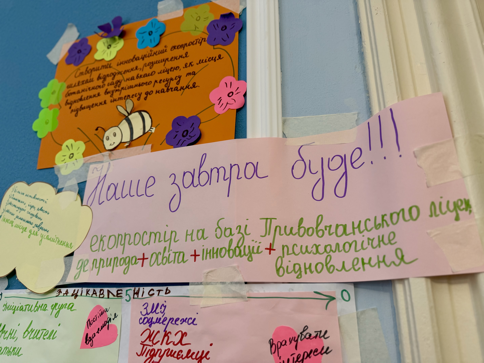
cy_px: 182
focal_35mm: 24
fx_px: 336
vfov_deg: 56.8
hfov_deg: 71.6
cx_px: 242
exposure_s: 1/50
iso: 125
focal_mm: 6.76
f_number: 1.78
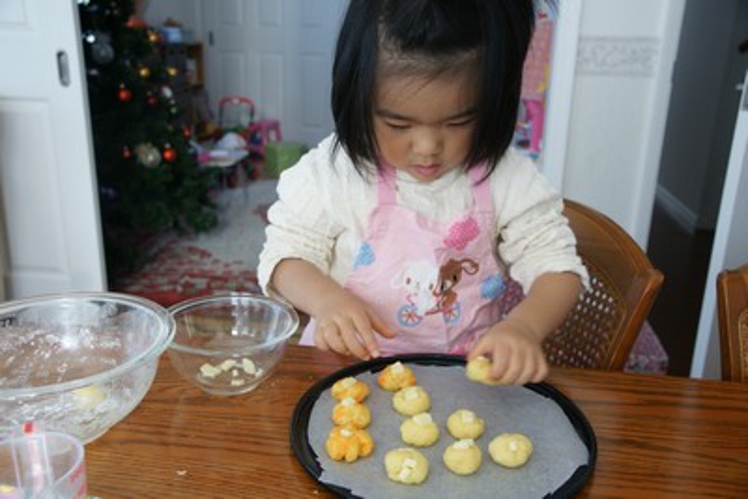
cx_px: 374
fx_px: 686
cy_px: 250
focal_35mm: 33
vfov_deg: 40.0
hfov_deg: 57.2
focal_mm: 22
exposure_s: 1/40
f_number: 5
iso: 200
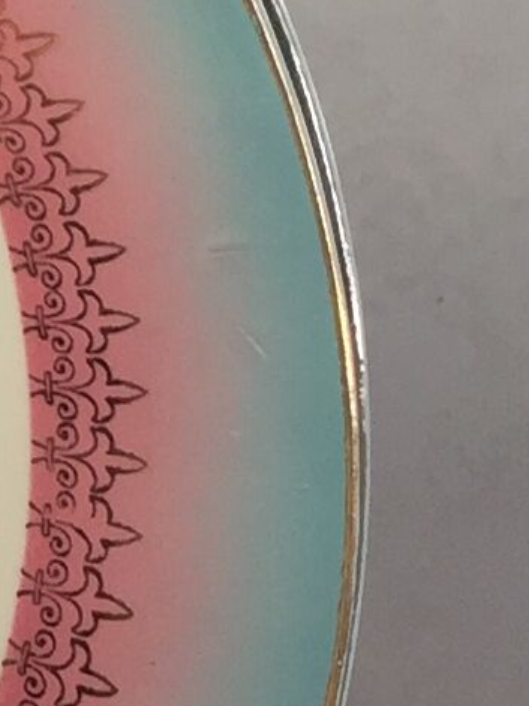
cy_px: -543
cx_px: -898
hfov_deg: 6.8
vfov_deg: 9.4
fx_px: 4097
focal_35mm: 201
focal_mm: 4.15
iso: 32
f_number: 2.2
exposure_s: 1/100
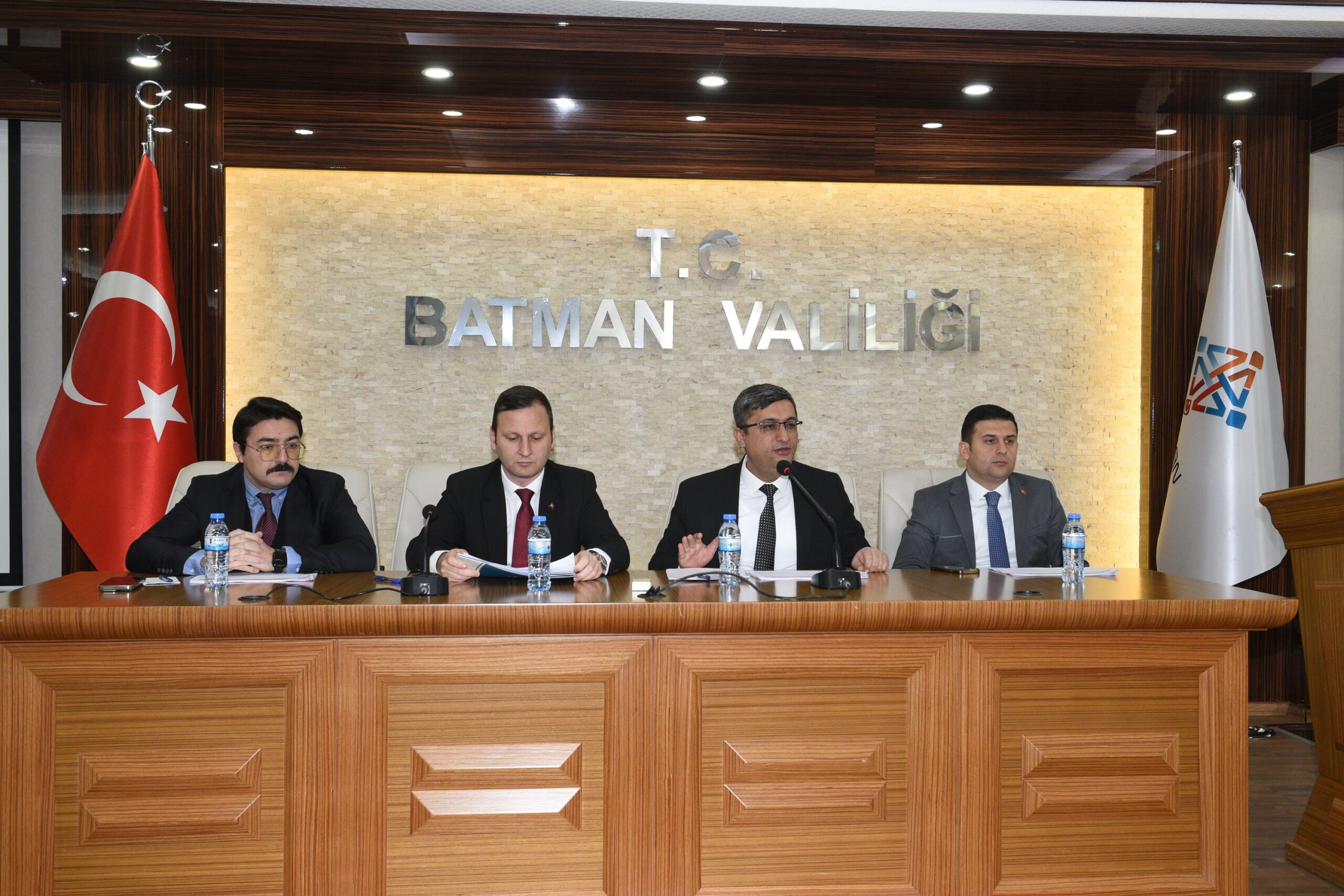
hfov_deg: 54.4
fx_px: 1307
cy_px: 448
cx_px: 672
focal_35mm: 35
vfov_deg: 37.9
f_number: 9
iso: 2000
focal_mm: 35
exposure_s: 1/60
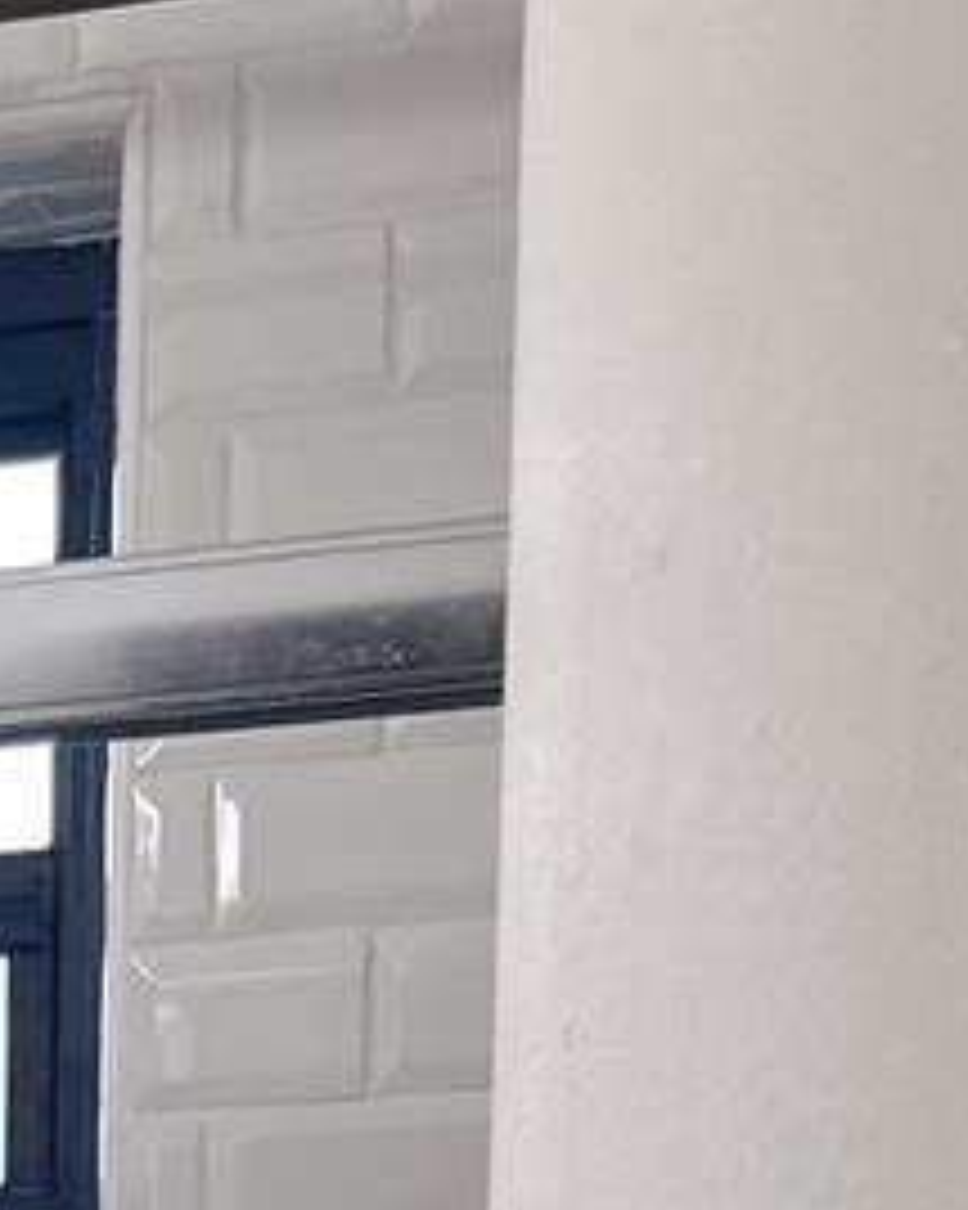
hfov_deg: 10.7
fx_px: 4801
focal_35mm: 134
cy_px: 2942
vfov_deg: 11.7
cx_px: -810
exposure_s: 1/120
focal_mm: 6.76
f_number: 1.78
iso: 64
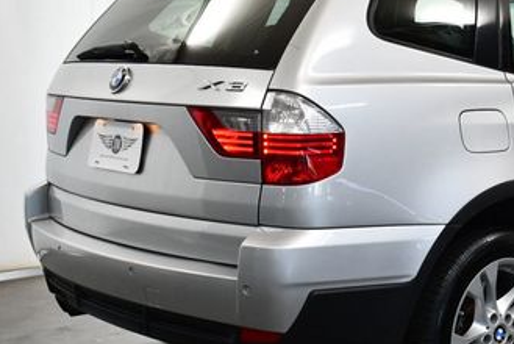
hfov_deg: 27.9
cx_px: 447
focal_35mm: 70
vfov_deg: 19.5
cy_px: 159
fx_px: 1000
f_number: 3.5
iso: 800
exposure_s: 1/200
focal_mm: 18
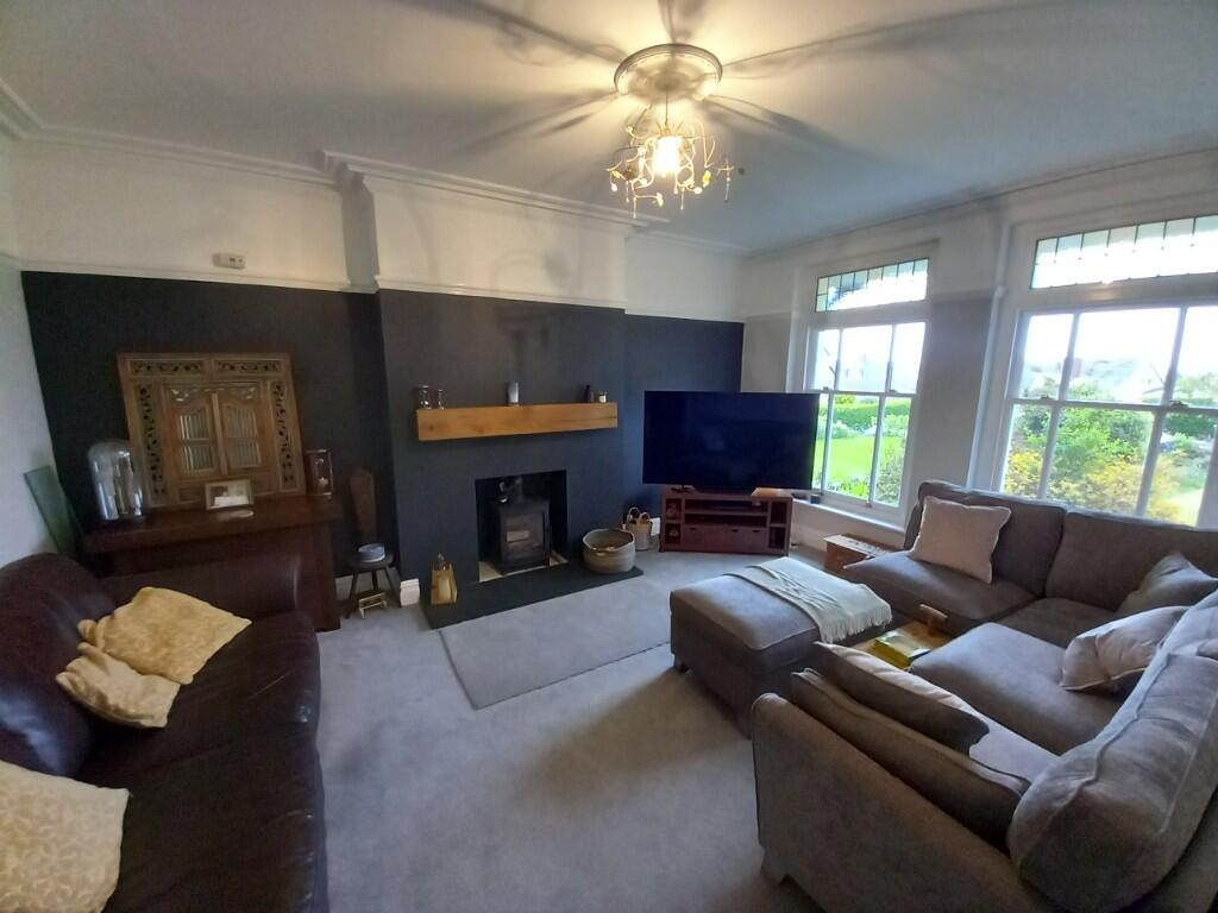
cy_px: 456
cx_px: 609
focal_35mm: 13
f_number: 2.2
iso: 250
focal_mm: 1.13
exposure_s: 1/25
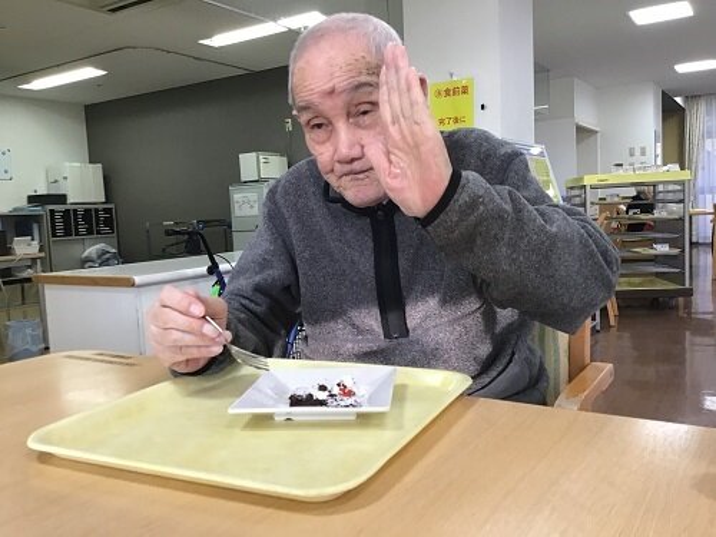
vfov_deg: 45.4
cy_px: 268
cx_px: 358
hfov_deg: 58.4
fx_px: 641
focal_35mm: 31
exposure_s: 1/30
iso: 32
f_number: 2.4
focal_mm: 3.3
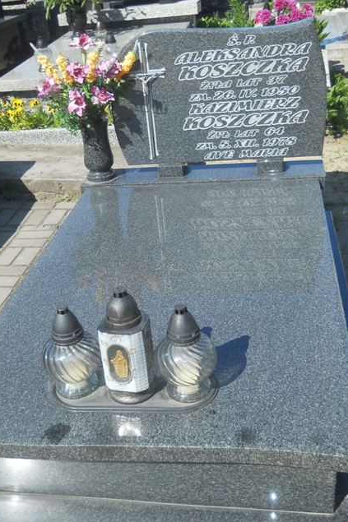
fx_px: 624
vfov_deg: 45.4
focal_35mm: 43
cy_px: 262
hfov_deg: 31.2
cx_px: 174
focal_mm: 6.72
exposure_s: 1/200
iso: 80
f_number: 5.5
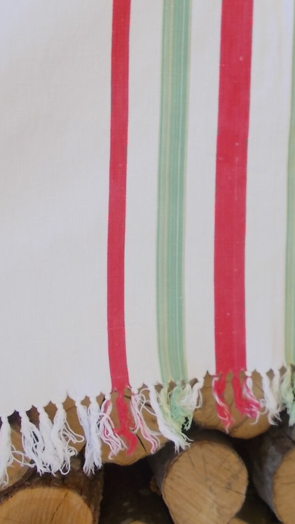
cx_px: 279
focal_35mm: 40
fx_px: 556
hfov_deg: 28.3
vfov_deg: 50.5
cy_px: 261
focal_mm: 4.6
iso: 80
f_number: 3.2
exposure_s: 1/320
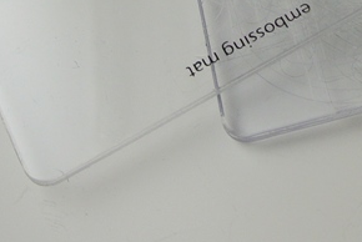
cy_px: -74
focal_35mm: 93
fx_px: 936
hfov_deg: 20.8
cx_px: 397
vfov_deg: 14.1
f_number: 3.5
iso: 200
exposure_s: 1/125
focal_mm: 10
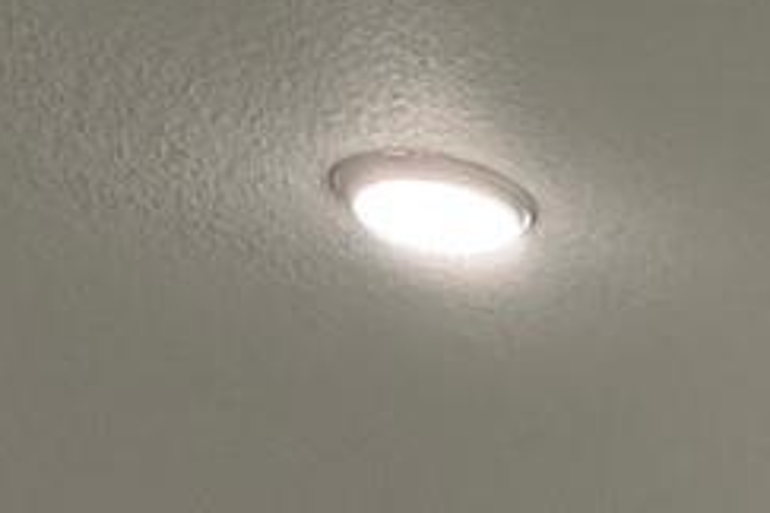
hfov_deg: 16.2
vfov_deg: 9.5
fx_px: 2053
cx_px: 1559
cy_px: 1729
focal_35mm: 96
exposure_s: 1/120
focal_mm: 2.22
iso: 125
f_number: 2.2
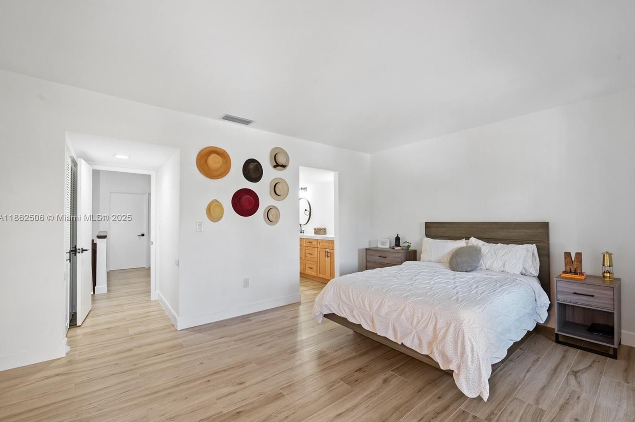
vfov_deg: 77.2
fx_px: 264
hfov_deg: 100.3
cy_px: 218
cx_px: 336
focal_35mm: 15
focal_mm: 14
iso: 200
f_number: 8
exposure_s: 1/2.5
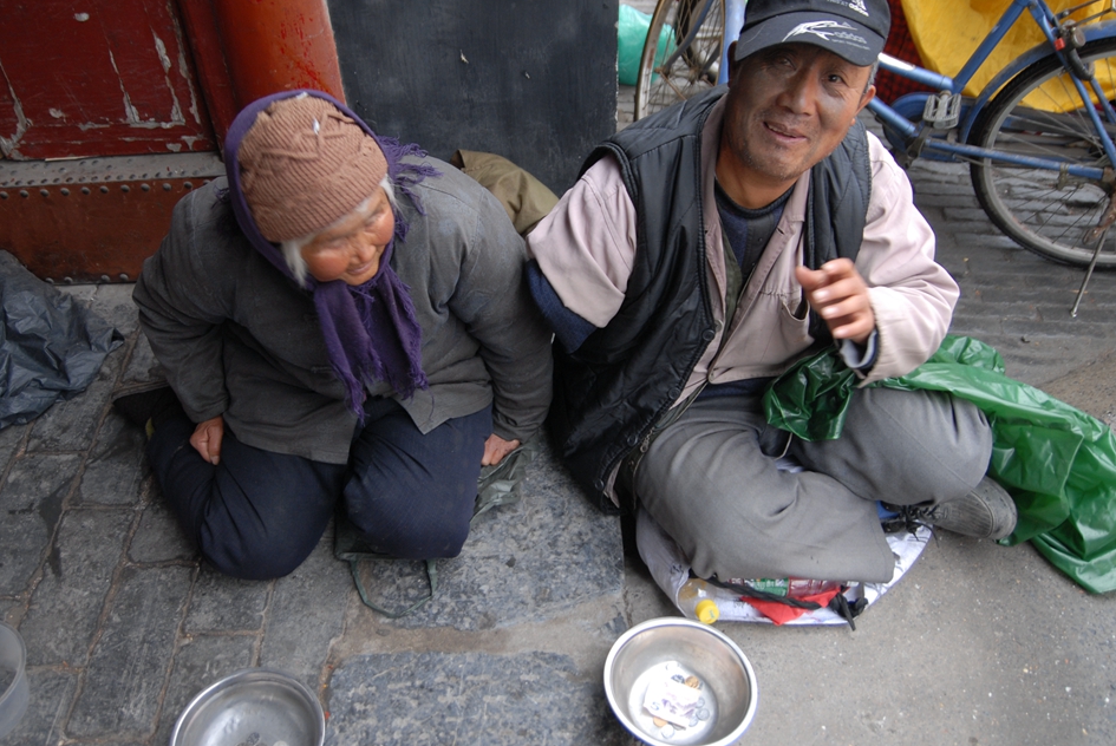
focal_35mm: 52
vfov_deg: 26.0
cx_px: 529
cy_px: 377
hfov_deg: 38.1
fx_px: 1613
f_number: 3.2
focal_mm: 32
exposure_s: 1/40
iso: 200
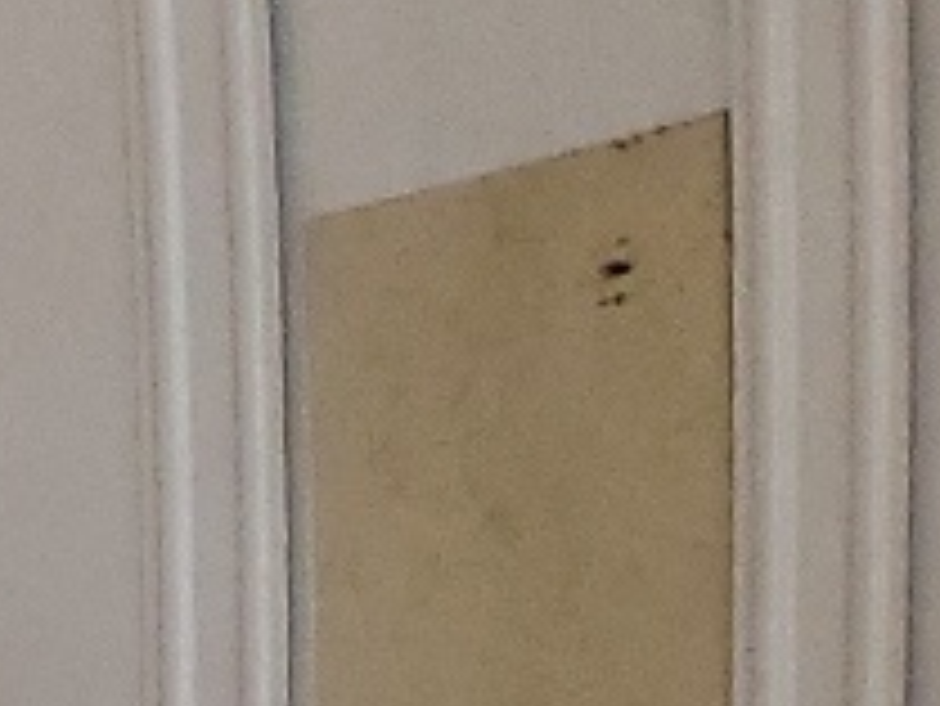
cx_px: -1579
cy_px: 2064
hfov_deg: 8.7
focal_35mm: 199
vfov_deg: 6.8
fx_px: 5407
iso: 341
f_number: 1.5
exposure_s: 1/30
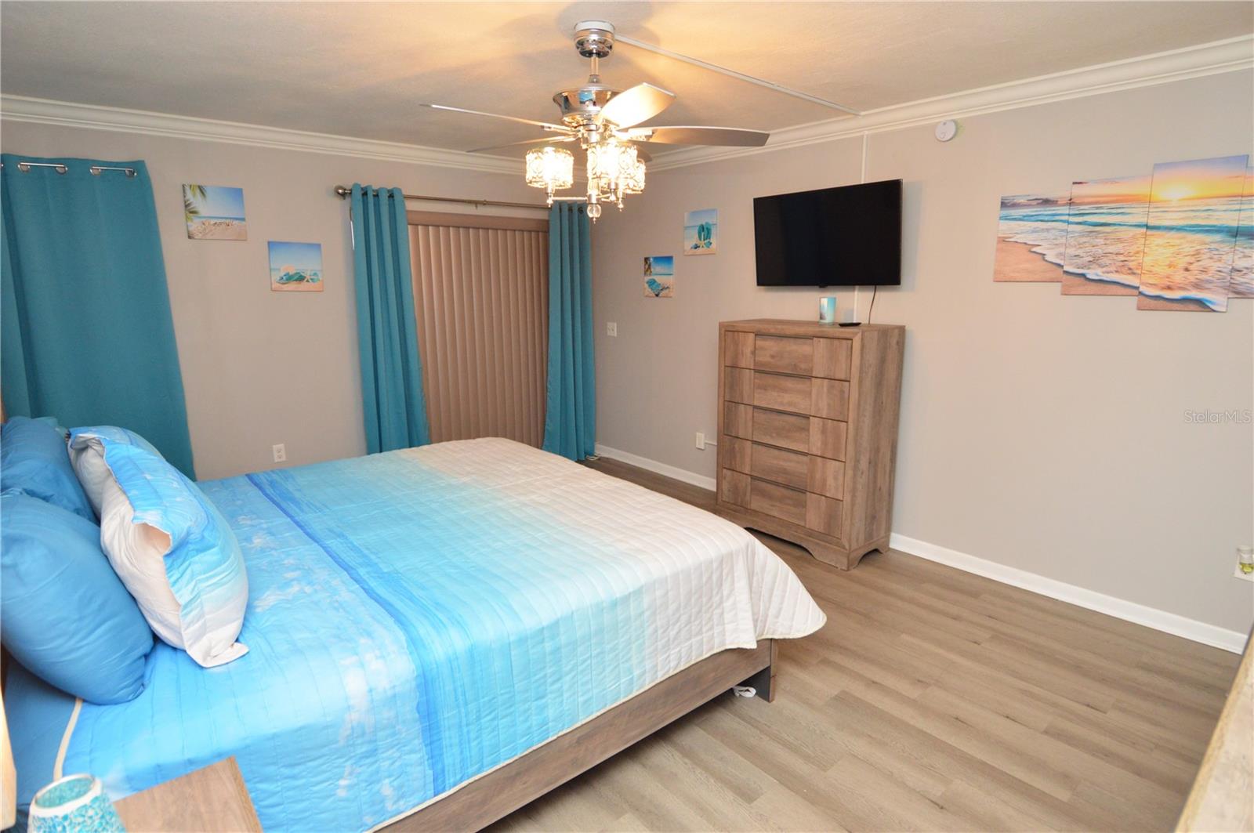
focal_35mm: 18
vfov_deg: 67.3
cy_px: 416
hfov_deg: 90.1
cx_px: 627
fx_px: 626
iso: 900
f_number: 4
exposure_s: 1/60
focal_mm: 12
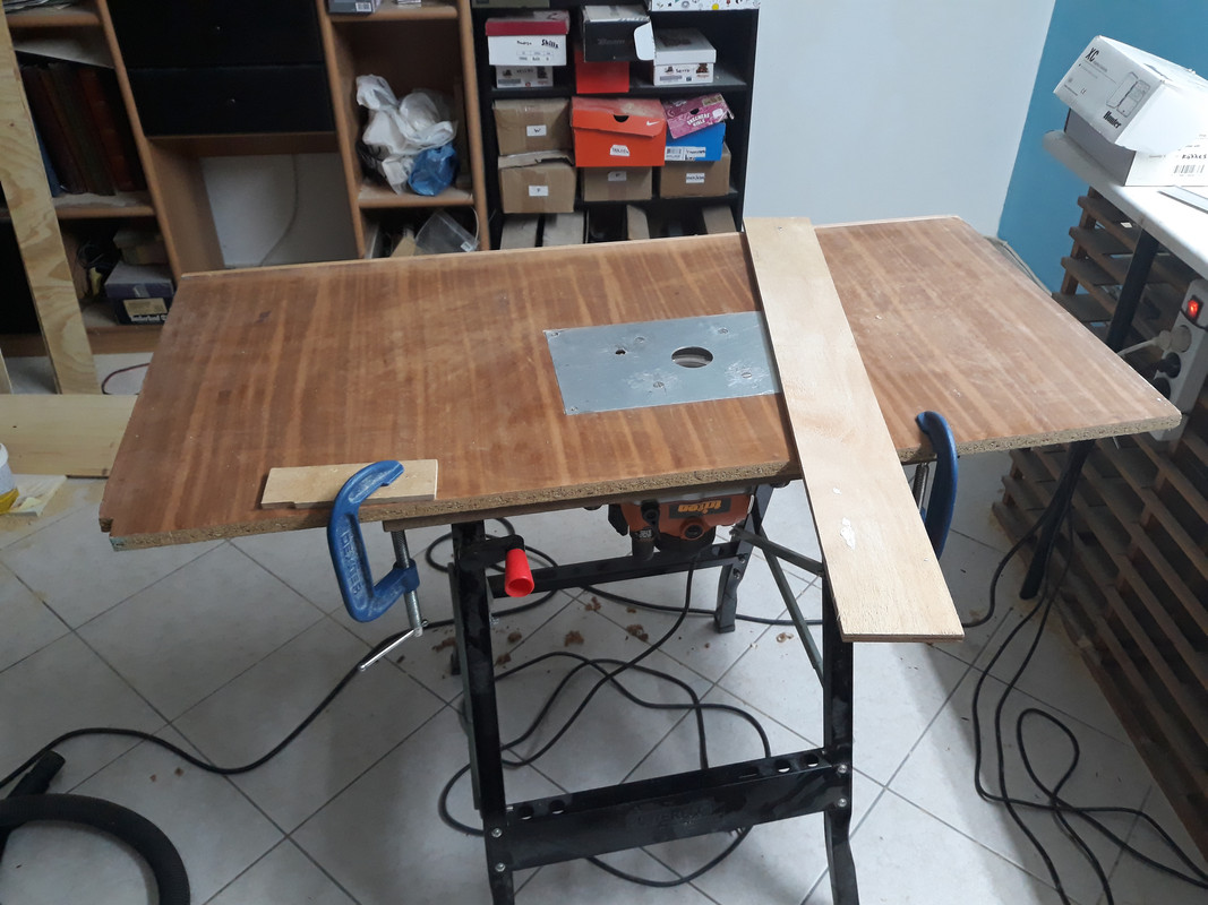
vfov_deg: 51.3
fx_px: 942
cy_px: 452
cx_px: 604
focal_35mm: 27
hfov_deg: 65.3
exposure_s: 1/50
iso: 200
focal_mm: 3.71
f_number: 1.7
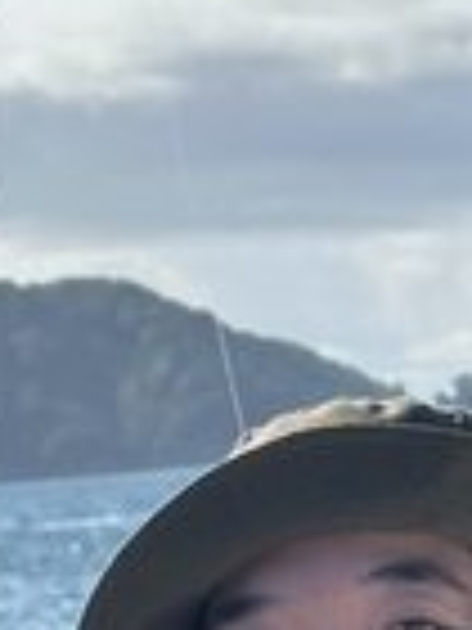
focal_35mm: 293
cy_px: 1161
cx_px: 117
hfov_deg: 5.1
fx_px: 5327
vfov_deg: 6.6
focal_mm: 6.86
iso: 64
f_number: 1.78
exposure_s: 1/5000
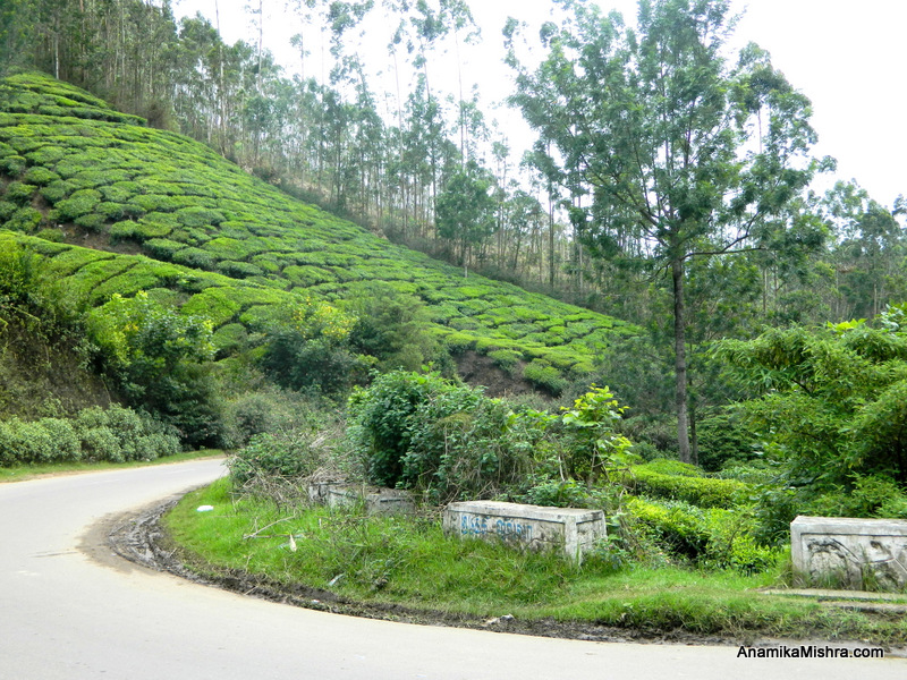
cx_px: 454
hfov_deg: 40.4
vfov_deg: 30.9
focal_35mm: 47
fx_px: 1231
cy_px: 340
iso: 80
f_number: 3.6
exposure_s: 1/400
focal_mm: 8.4
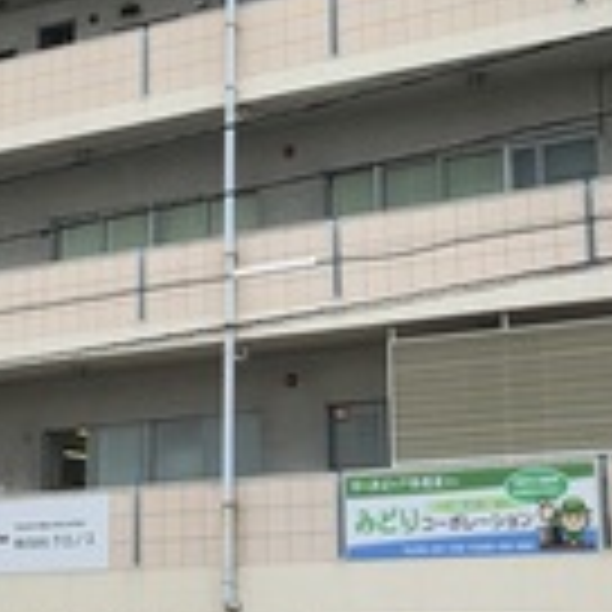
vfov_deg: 16.9
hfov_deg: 17.0
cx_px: 216
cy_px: 108
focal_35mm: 102
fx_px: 2040
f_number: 1.8
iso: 20
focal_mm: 3.99
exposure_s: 1/1517
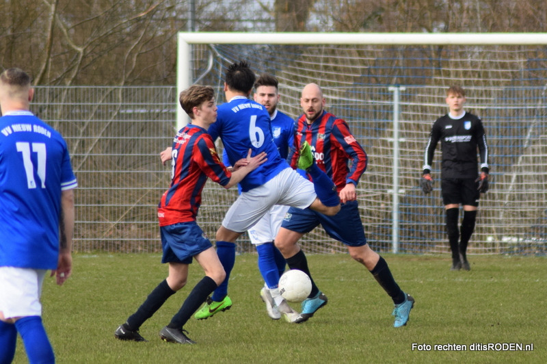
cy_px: 182
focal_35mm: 330
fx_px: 5010
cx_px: 274
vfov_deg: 4.2
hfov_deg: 6.2
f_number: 6.3
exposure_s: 1/1600
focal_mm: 220
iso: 800
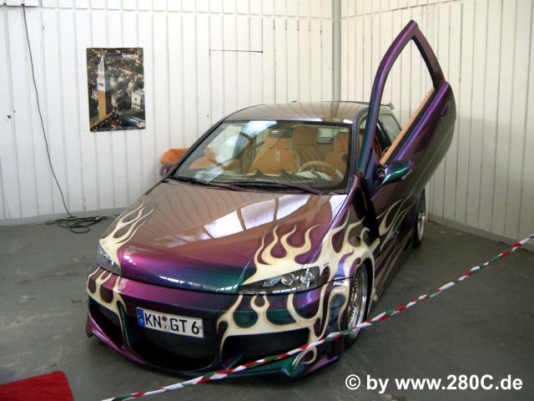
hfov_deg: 49.0
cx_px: 267
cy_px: 200
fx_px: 586
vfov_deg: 37.7
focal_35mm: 38
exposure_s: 1/125
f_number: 2.7
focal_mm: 6.2
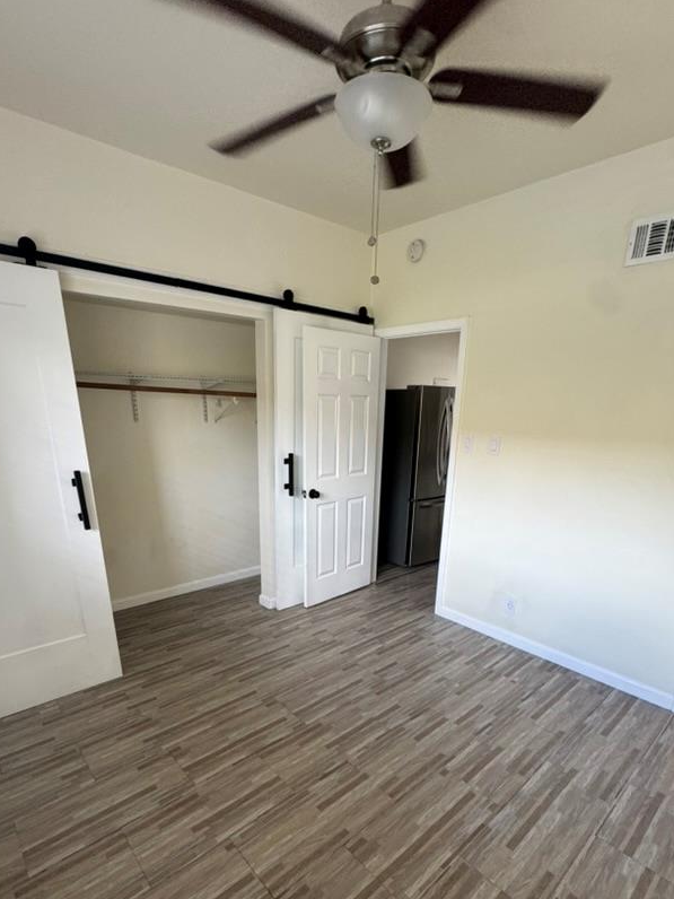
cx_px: 333
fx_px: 467
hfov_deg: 71.6
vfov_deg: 86.2
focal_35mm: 18
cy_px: 556
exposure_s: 1/99
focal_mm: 2.22
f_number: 2.2
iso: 200
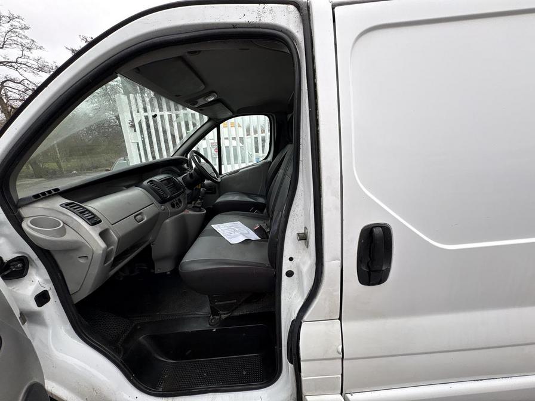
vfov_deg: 85.7
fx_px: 216
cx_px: 268
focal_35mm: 14
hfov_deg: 102.1
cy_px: 200
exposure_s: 1/242
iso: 40
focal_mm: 2.22
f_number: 2.2
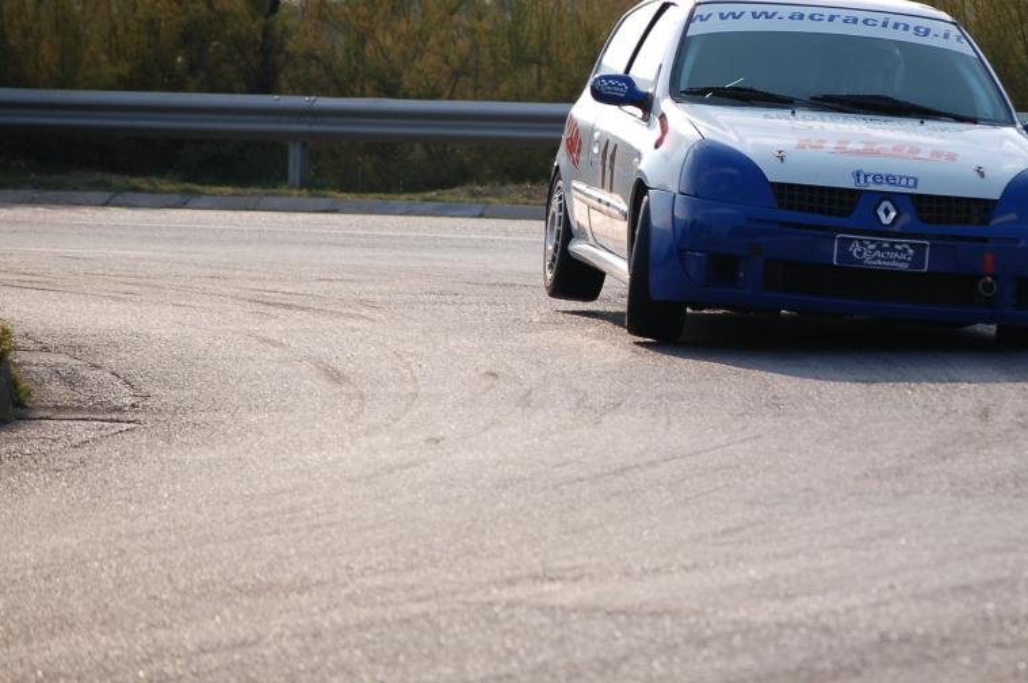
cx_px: 691
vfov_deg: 5.6
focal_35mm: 243
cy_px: 223
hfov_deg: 8.5
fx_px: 6930
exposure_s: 1/1000
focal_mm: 120
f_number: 4.8
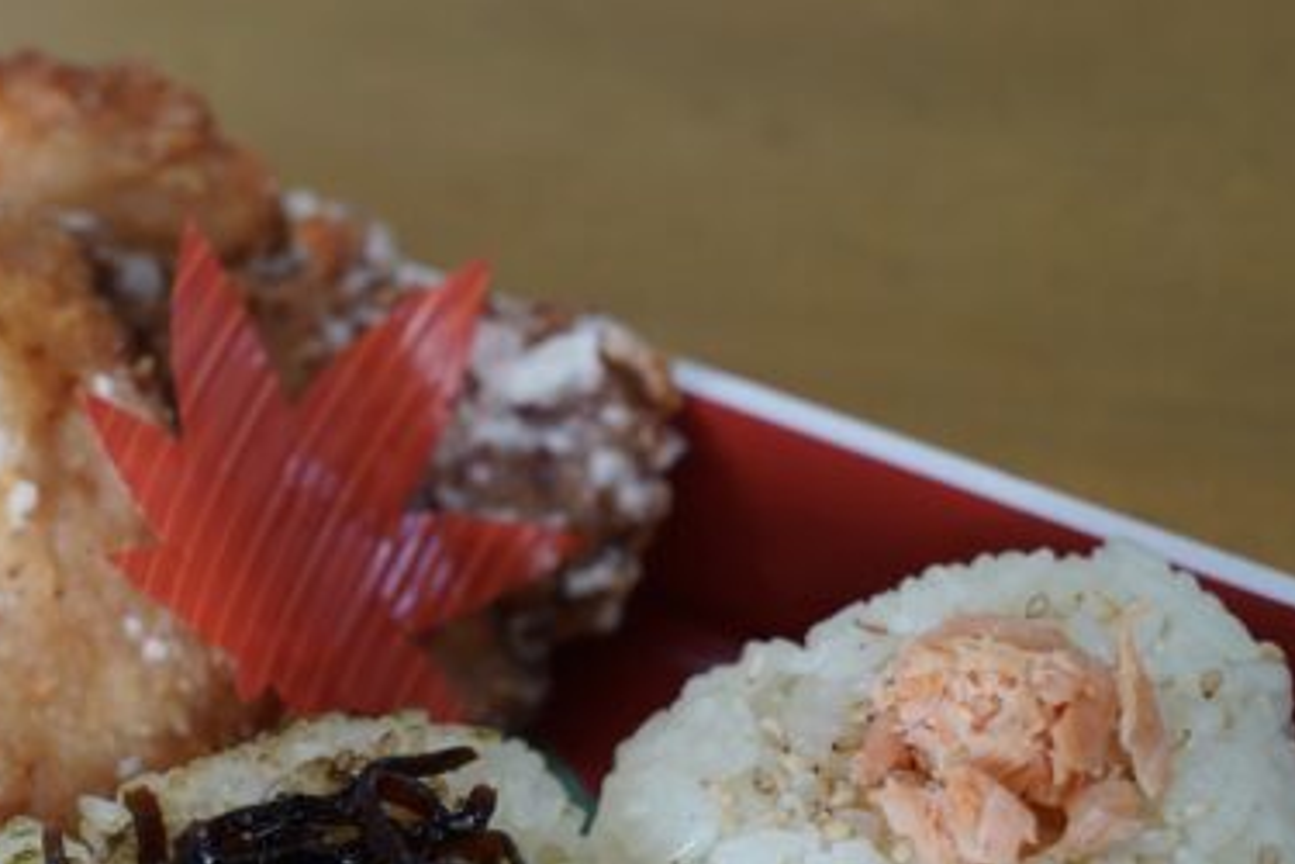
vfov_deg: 18.7
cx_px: 321
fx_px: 2554
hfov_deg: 28.0
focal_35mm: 71
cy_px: 859
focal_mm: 35
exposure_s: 1/60
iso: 200
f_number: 4
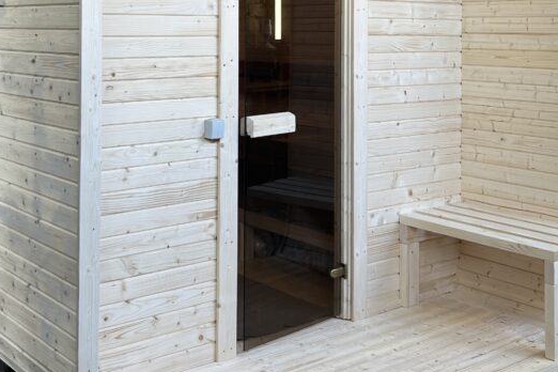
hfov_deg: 37.5
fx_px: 821
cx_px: 242
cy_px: 33
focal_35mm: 53
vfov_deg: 24.7
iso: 32
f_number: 1.5
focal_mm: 5.7
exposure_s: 1/100
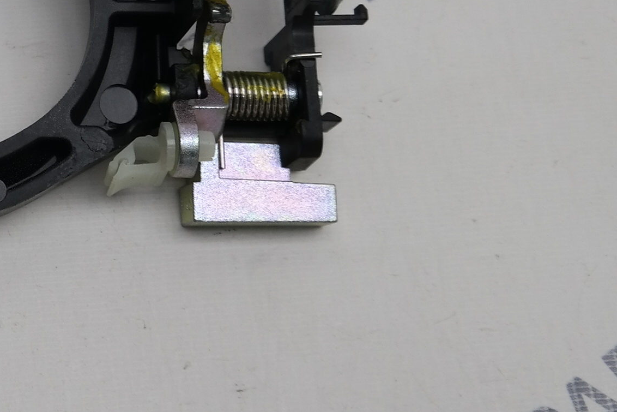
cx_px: -198
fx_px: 1765
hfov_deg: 18.4
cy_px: -12
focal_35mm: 103
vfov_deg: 13.1
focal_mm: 20
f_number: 3.5
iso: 100
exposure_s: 1/80
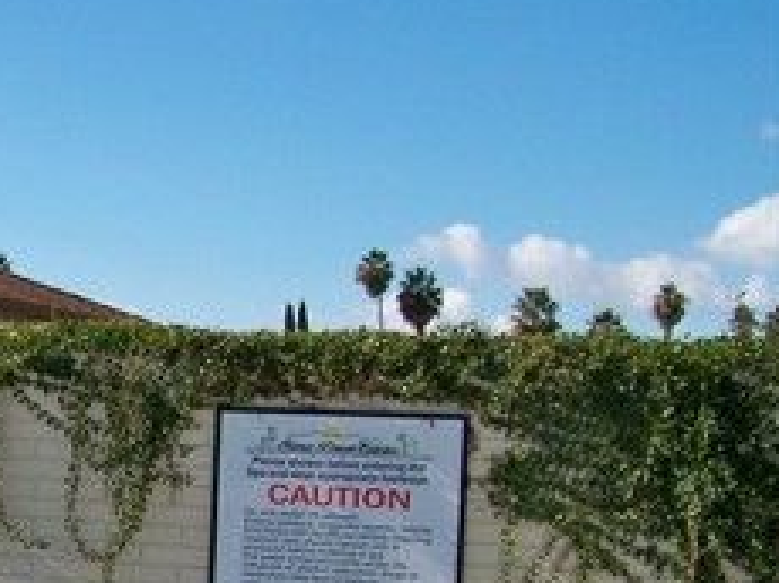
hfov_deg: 19.3
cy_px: 573
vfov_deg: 15.8
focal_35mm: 92
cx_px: -291
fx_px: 2068
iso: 64
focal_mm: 5.85
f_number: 4
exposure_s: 1/1000
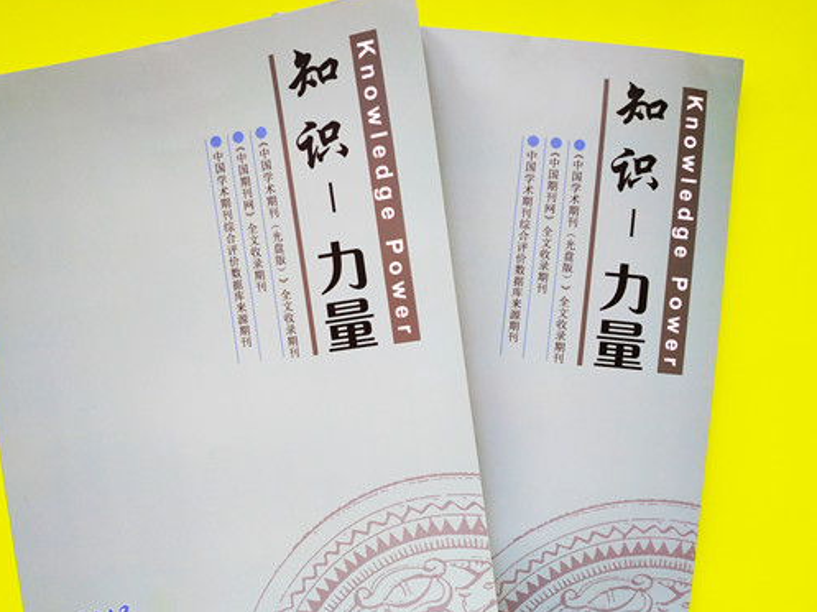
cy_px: 352
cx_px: 370
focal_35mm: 29
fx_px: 684
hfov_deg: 61.6
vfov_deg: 48.0
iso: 200
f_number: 1.9
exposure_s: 1/25
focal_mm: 3.94
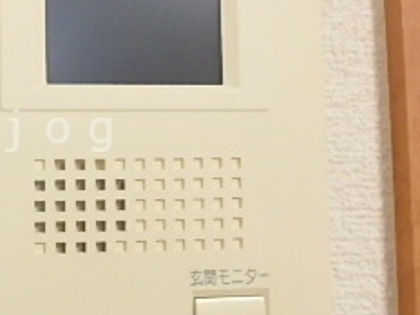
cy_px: 130
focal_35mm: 58
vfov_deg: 25.2
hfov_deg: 30.8
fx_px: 704
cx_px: -2
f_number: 3.5
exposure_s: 1/30
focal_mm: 3.7
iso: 500
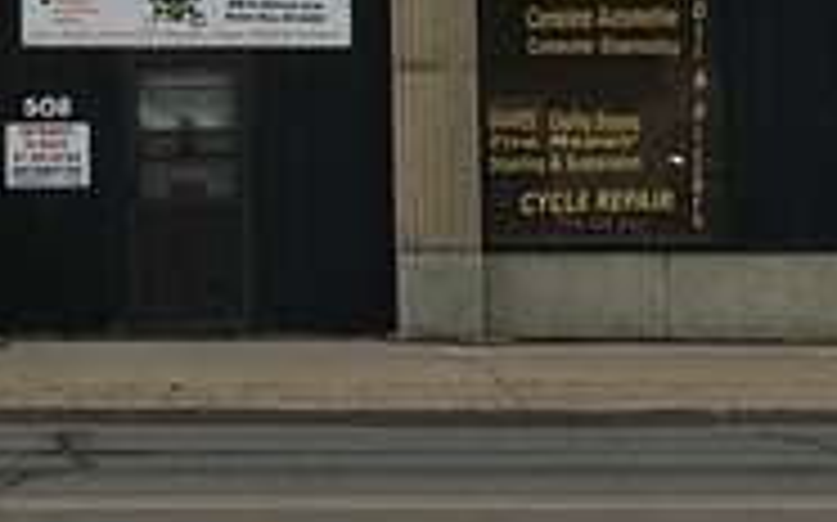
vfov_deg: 9.7
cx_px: 207
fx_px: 3009
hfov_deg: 15.8
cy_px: -144
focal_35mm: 132
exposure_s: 1/1789
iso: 25
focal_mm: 4.15
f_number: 2.2
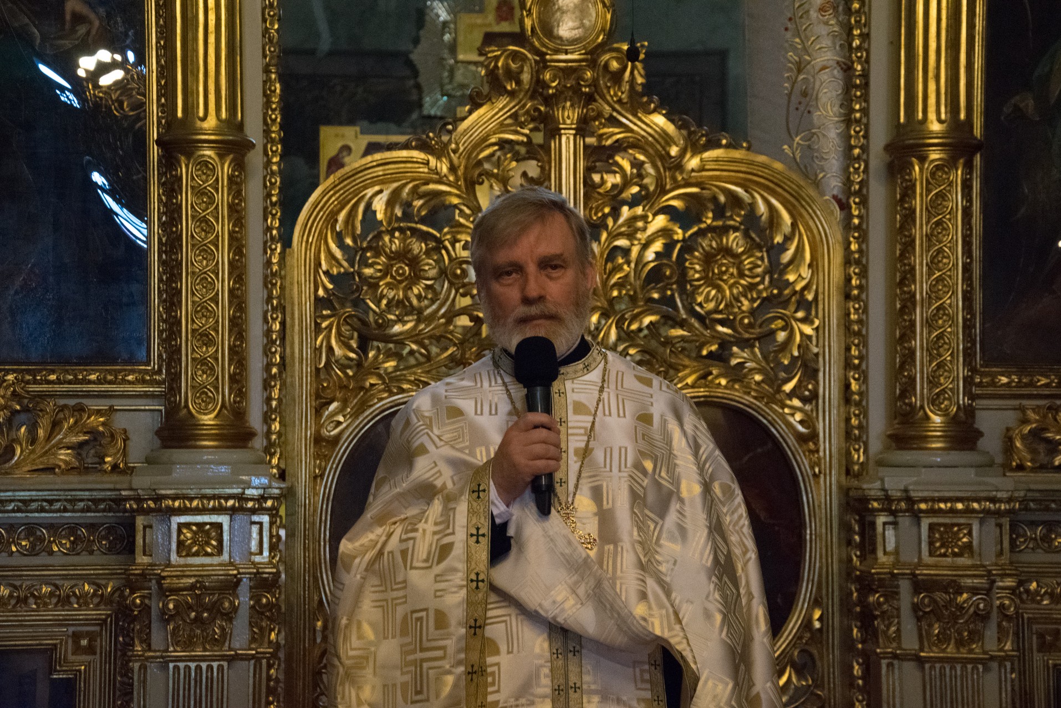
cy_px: 354
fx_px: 2564
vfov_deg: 15.7
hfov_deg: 23.4
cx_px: 530
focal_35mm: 87
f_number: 5
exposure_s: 1/80
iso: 2500
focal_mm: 58
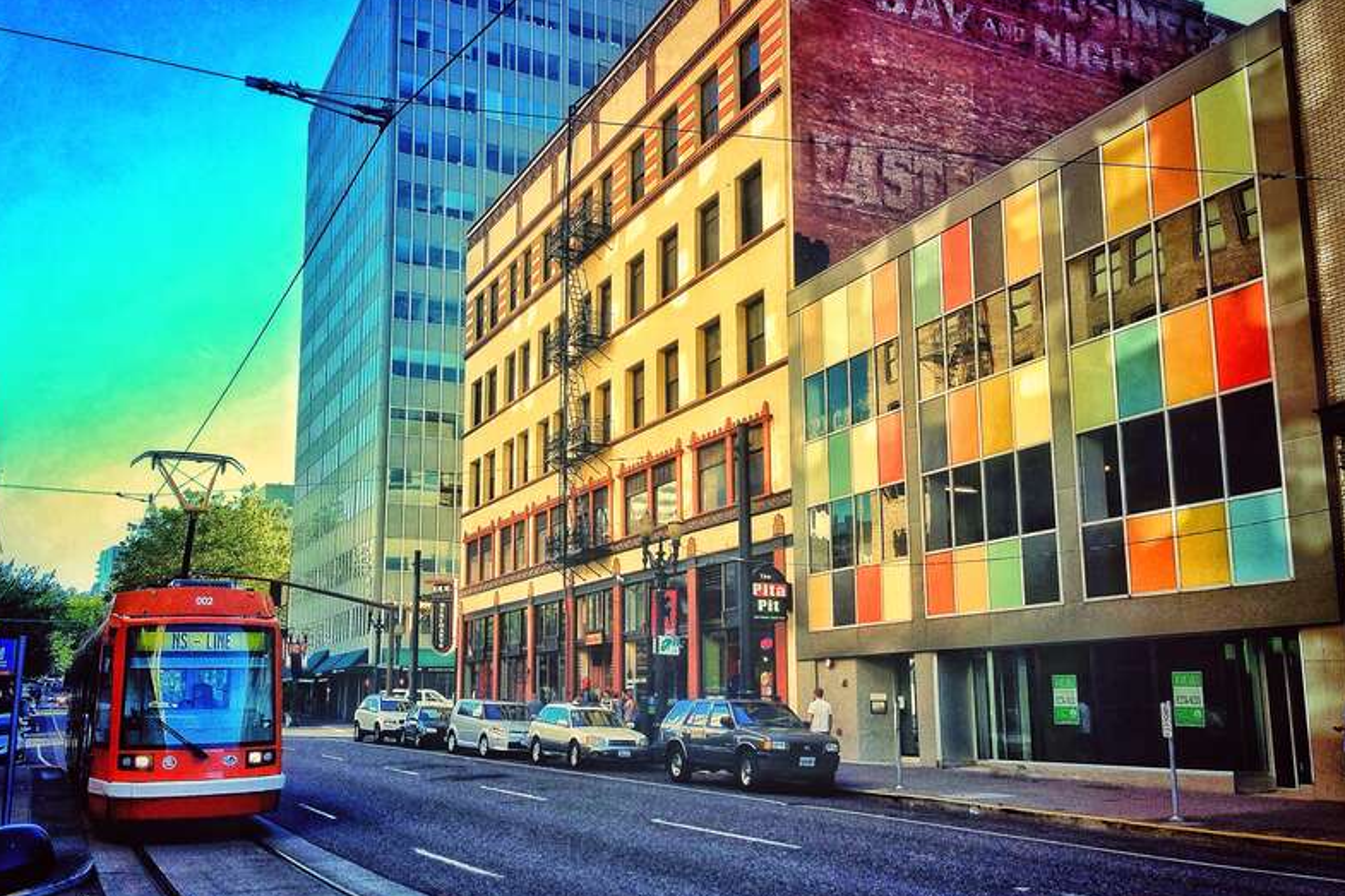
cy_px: 502
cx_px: 665
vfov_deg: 37.8
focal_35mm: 35
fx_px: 1307
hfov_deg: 54.4
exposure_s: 1/390
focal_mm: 4.13
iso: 50
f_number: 2.4
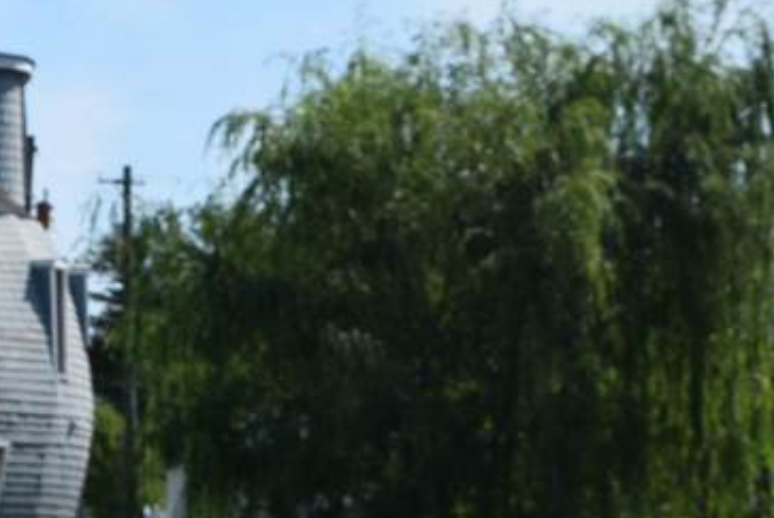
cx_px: -335
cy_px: 217
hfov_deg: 7.4
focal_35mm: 275
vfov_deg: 5.0
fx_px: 5920
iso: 200
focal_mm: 52
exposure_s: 1/400
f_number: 10
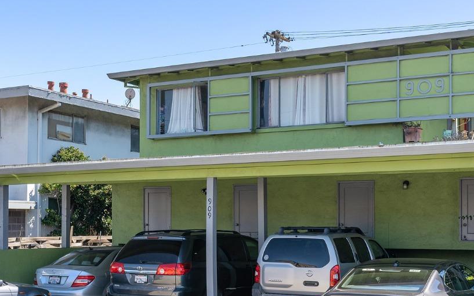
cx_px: 231
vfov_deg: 22.3
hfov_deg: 35.1
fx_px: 749
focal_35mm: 58
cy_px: 202
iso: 100
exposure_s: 1/125
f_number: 9
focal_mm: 31
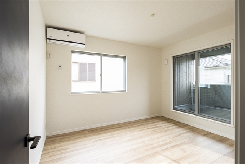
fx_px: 116
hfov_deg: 93.3
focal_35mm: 17
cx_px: 122
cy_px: 82
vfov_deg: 70.5
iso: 100
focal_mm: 17
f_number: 11
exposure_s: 1/4
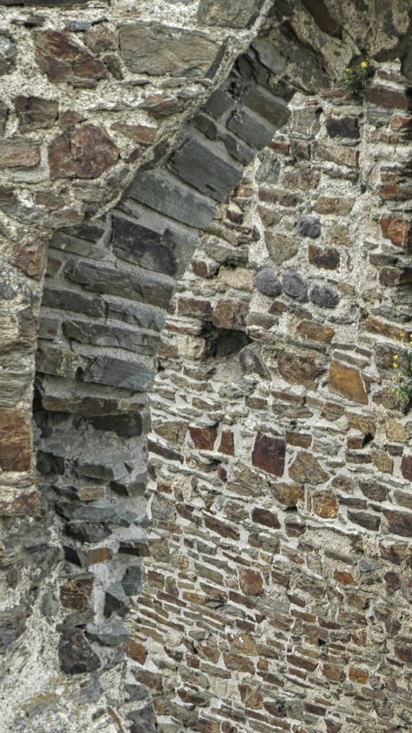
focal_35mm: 144
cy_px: 521
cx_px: 381
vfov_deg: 14.9
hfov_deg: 8.4
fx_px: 2797
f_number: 5
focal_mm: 52
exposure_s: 1/100
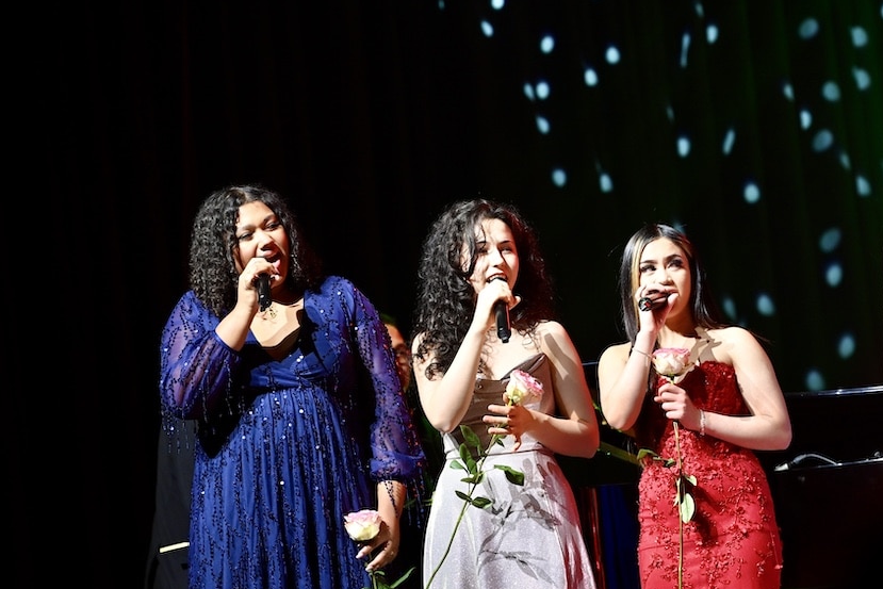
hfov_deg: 8.3
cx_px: 511
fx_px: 6059
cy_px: 345
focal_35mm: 247
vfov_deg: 5.6
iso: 1250
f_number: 4
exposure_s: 1/100
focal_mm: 200
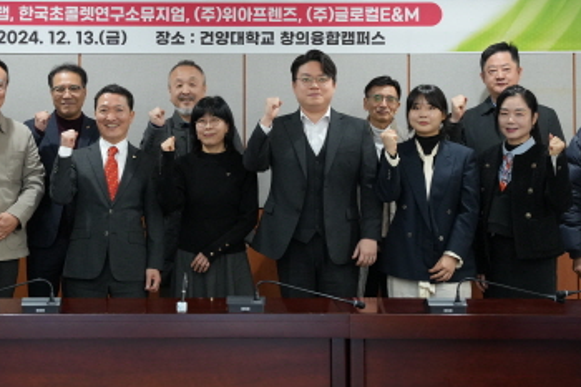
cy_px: 58
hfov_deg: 24.0
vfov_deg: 16.1
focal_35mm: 84
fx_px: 1358
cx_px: 198
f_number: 4
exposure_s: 1/160
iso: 2000
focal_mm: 49.1
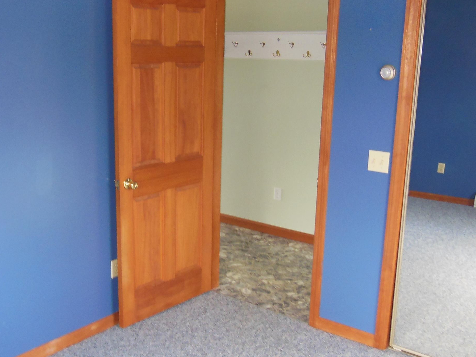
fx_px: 577
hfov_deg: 44.6
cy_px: 186
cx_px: 198
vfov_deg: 34.3
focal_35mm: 42
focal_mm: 4.5
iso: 320
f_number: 3.5
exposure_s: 1/25
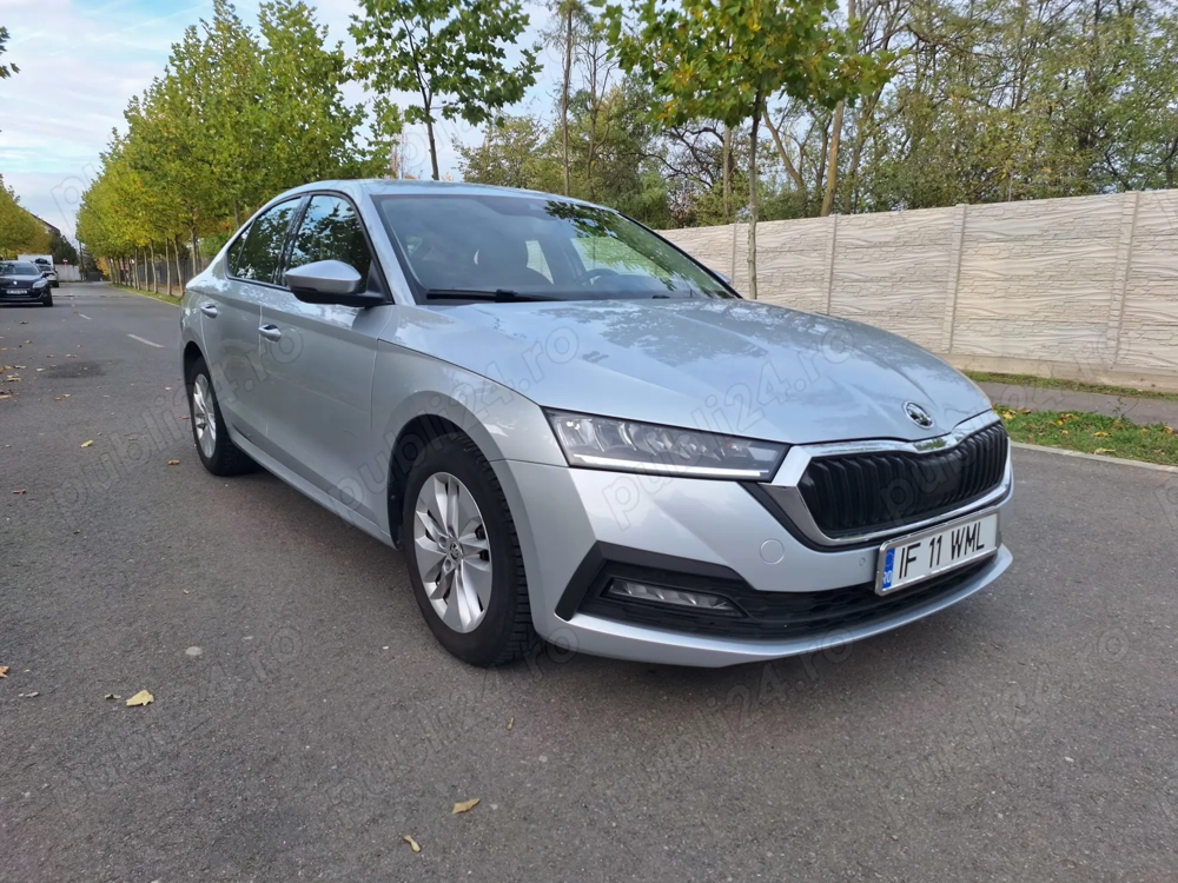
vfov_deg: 58.9
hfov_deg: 73.9
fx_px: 783
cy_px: 442
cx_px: 589
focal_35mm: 23
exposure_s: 1/359
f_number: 1.8
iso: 40
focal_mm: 5.54
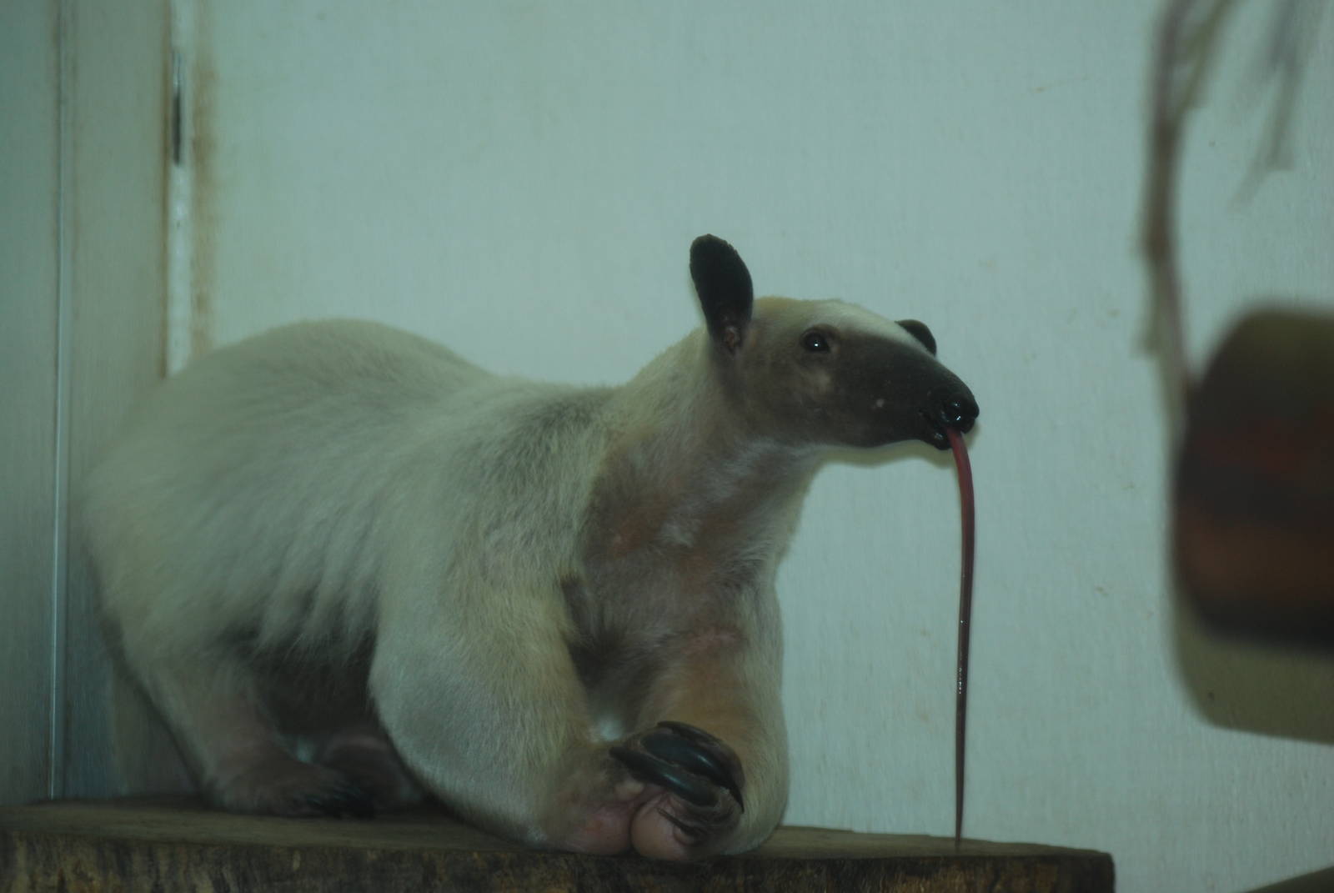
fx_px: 8347
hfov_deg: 9.1
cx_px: 667
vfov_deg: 6.1
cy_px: 446
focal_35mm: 225
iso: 220
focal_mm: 150
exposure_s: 1/60
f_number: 4.5
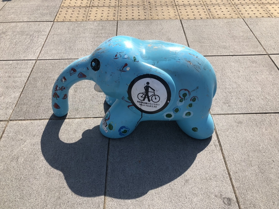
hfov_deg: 63.4
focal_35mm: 28
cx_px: 140
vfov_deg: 49.7
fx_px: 226
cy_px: 104
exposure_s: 1/2000
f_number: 1.8
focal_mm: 4
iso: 20
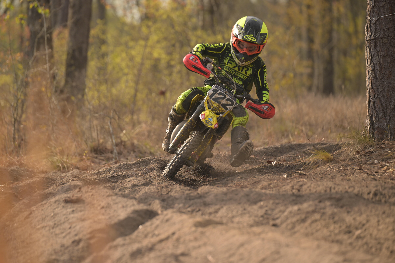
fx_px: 2194
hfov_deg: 10.3
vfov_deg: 6.9
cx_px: 198
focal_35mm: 200
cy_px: 132
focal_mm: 200
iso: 400
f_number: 3.5
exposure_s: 1/2000
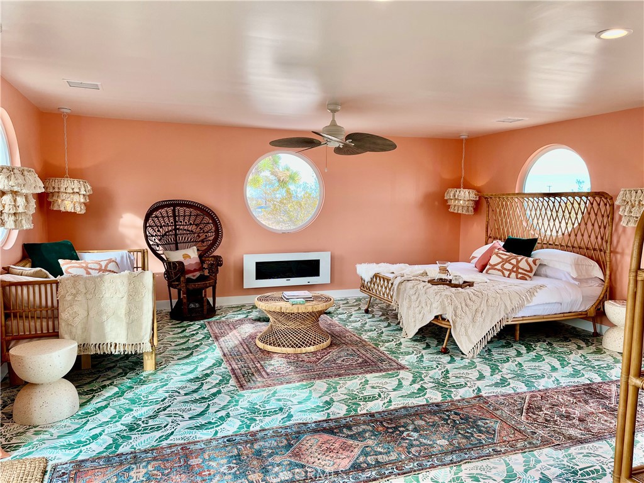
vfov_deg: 53.1
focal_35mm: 26
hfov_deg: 67.3
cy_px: 242
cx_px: 322
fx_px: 484
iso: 50
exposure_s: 1/178
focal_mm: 5.1
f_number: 1.6
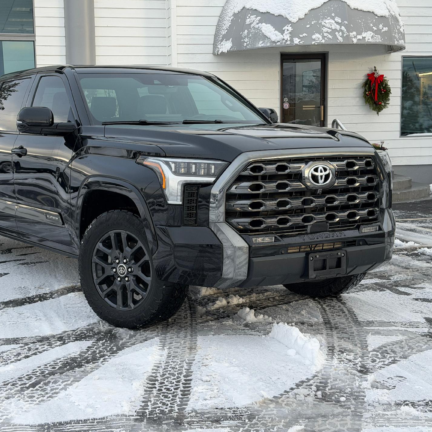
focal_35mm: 57
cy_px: 216
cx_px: 150
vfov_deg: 30.0
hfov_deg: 29.9
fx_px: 805
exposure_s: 1/583
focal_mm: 6.76
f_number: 1.78
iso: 80
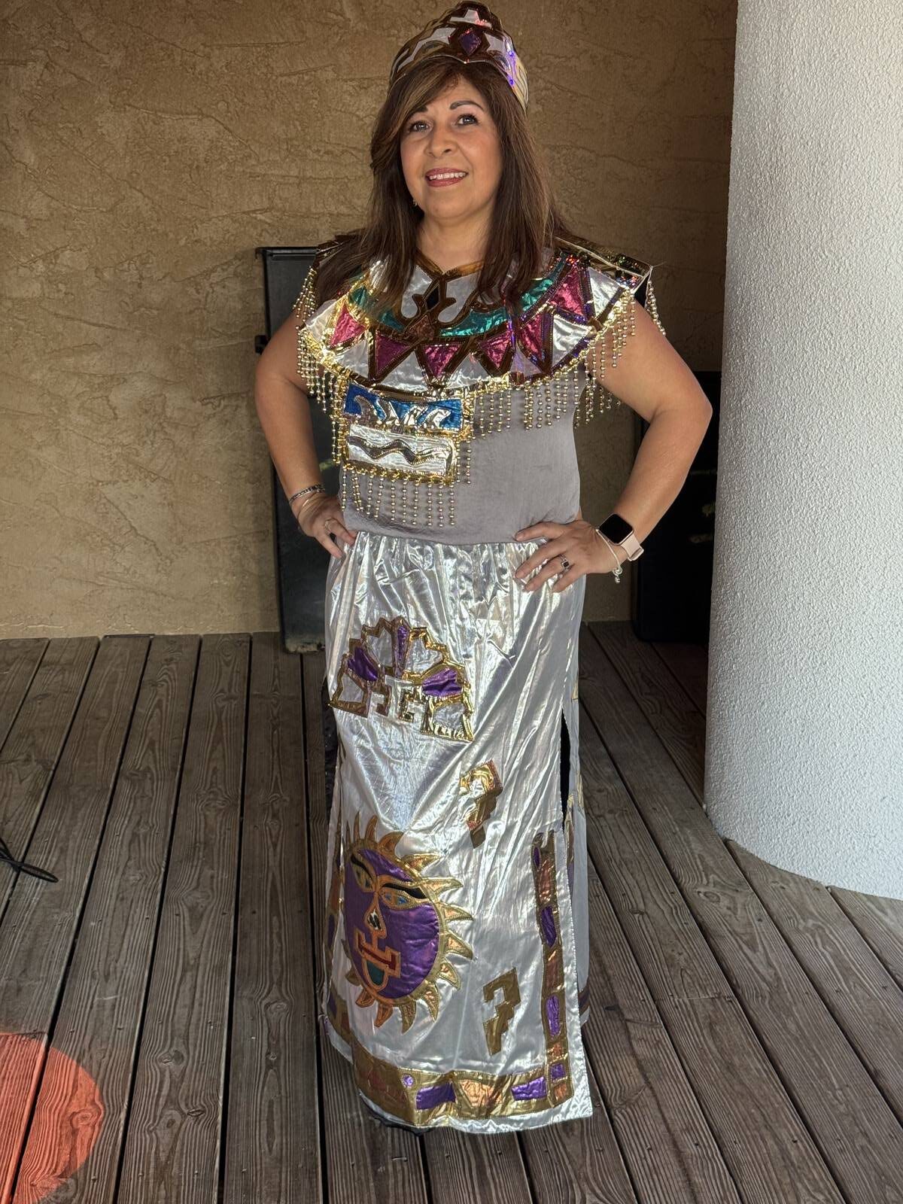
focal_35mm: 48
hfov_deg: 30.3
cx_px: 452
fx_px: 1670
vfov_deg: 39.7
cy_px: 602
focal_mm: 6.76
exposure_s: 1/60
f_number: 1.78
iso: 160
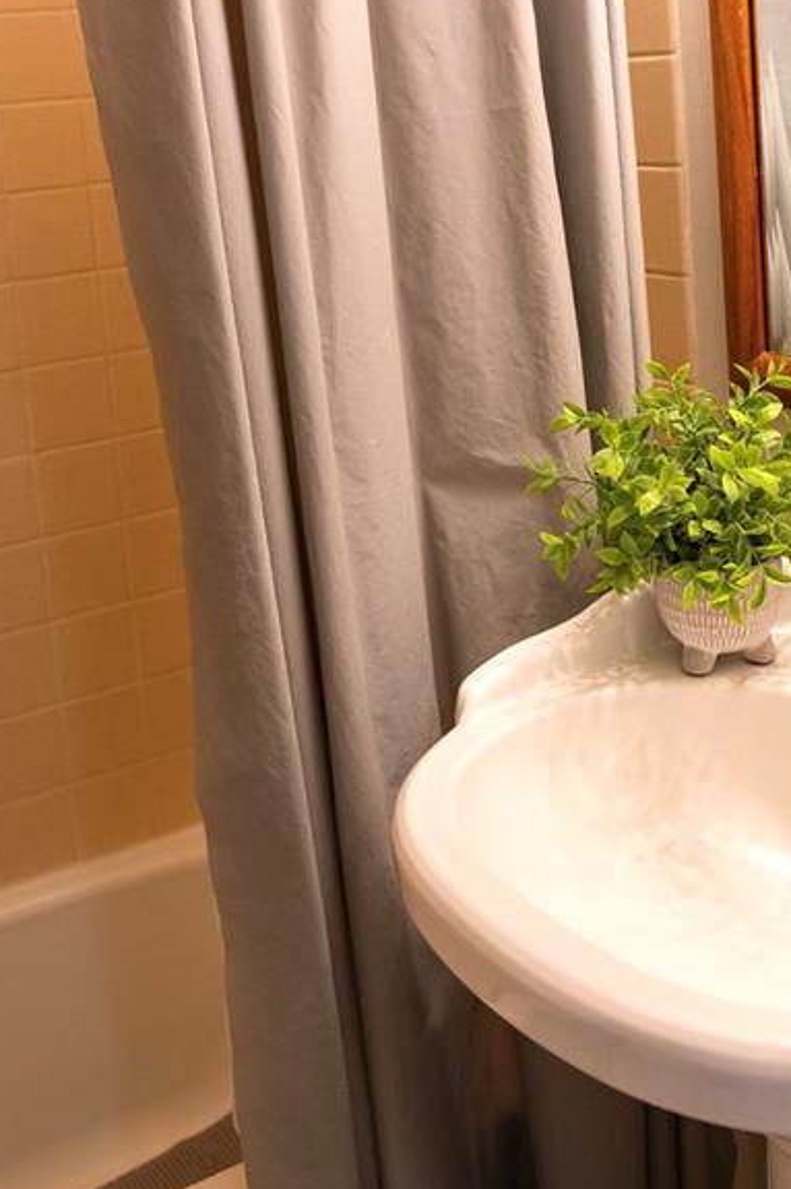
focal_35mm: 50
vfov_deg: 38.5
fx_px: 1651
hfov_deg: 26.9
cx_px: 448
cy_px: 287
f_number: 2.8
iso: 500
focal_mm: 24
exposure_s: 1/125
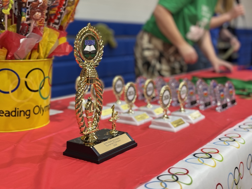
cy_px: 94
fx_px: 349
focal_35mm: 48
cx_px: 126
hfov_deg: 39.7
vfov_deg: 30.3
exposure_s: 1/60
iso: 125
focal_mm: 6.76
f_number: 1.78
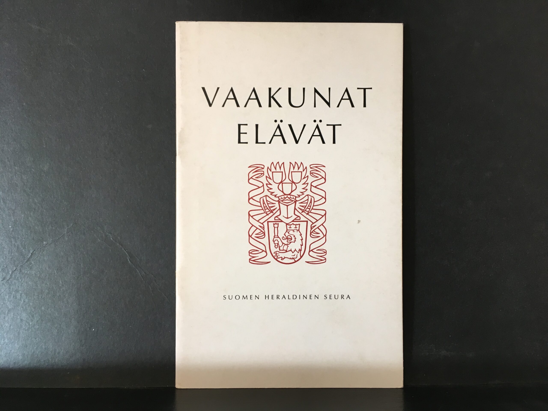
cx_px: 274
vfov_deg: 48.2
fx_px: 459
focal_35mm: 29
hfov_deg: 61.7
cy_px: 206
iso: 50
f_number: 2.2
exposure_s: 1/33
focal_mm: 4.15
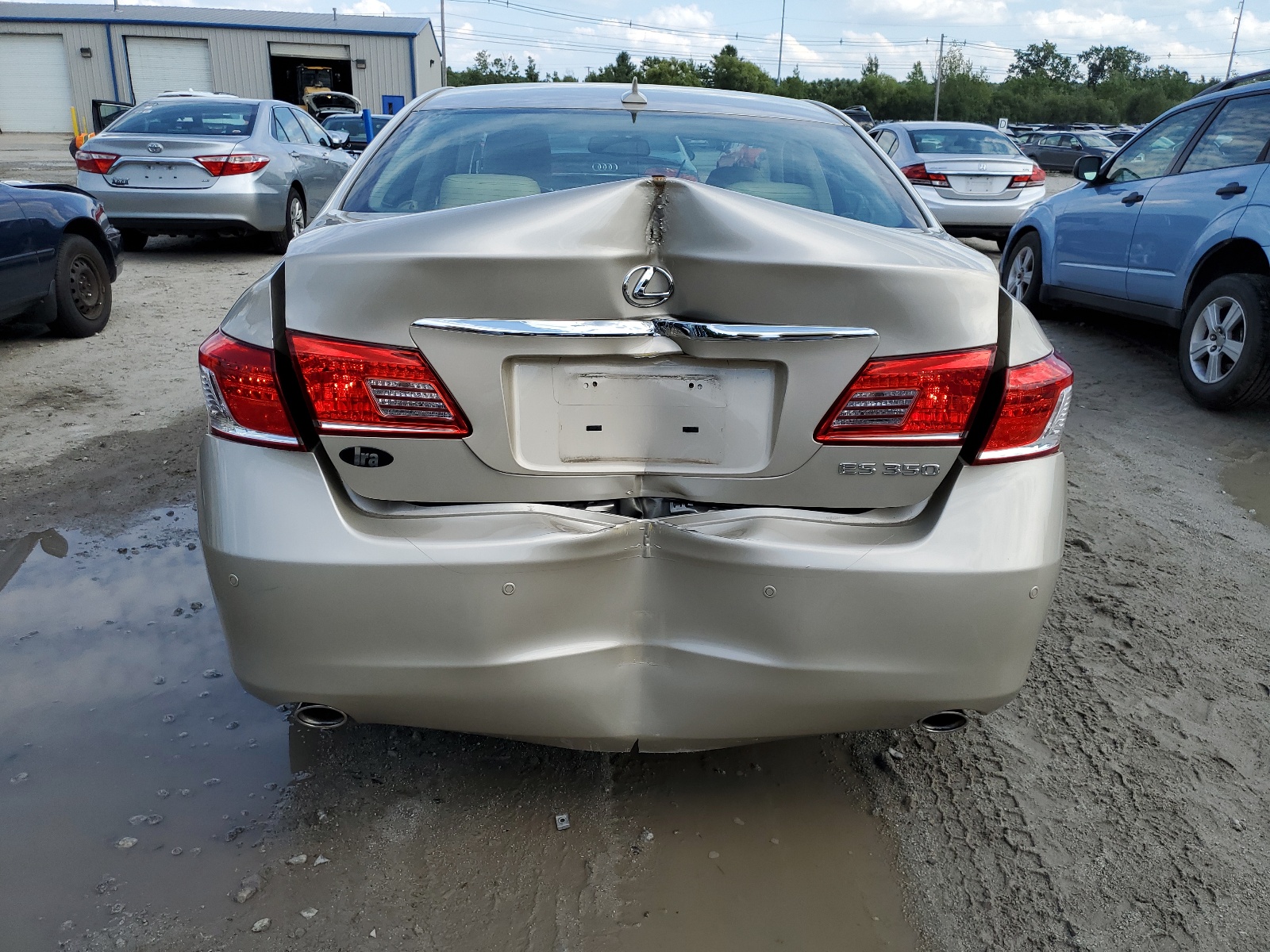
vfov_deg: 53.1
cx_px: 635
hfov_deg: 67.3
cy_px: 476
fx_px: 954
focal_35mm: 26
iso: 50
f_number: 1.5
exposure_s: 1/2500
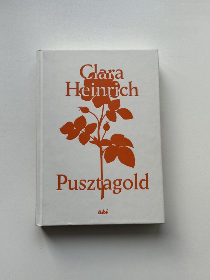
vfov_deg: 39.7
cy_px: 140
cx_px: 105
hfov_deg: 30.3
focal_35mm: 48
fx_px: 388
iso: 50
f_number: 1.78
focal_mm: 6.76
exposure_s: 1/139
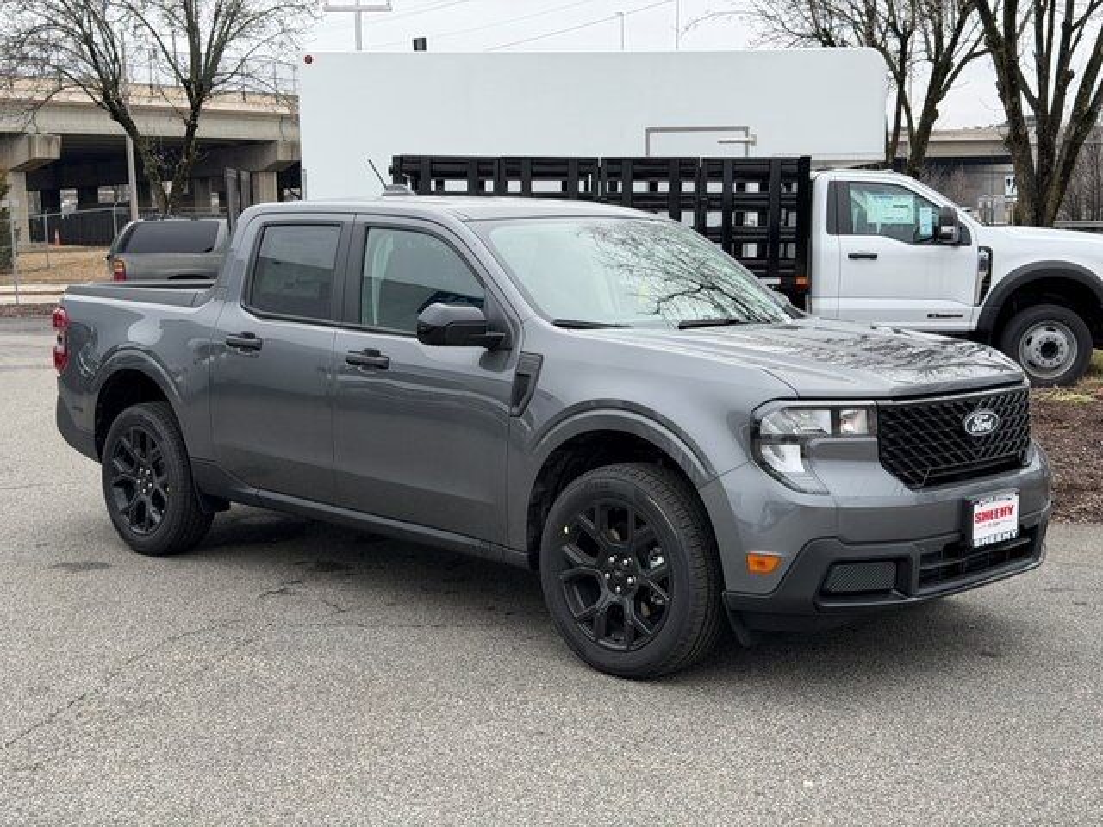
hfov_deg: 39.7
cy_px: 414
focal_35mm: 48
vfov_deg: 30.3
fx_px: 1529
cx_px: 552
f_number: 1.78
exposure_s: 1/1353
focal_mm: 6.76
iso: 80
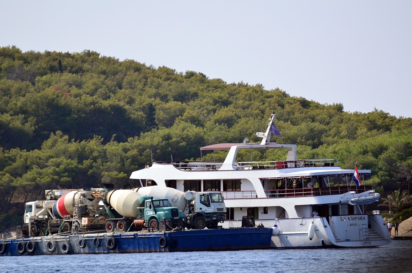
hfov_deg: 4.6
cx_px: 206
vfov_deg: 3.0
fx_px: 5139
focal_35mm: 450
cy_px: 136
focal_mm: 300
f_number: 5.6
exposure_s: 1/2500
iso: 640
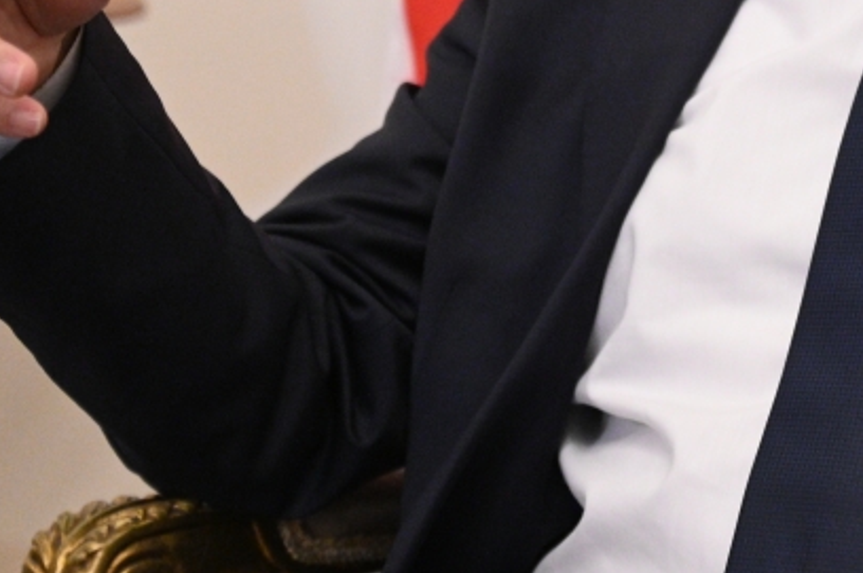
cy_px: -59
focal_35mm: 206
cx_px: 924
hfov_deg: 9.9
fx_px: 4932
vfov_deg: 6.6
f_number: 3.2
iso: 5000
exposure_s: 1/80
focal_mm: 70
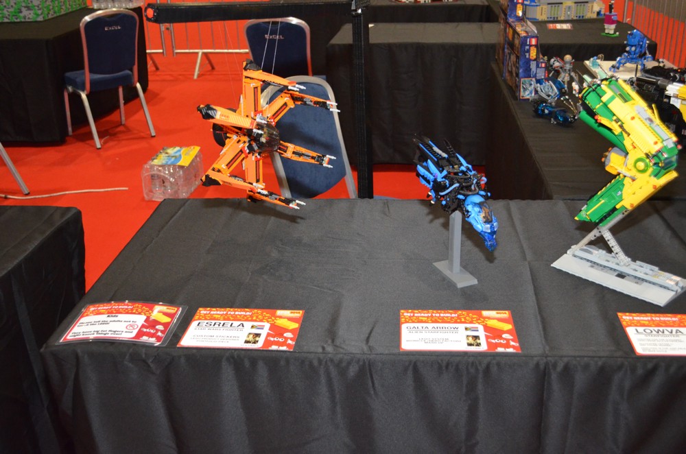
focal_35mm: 39
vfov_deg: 34.1
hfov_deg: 49.6
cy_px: 227
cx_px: 343
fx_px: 742
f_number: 4.2
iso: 3200
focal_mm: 26
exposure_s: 1/60
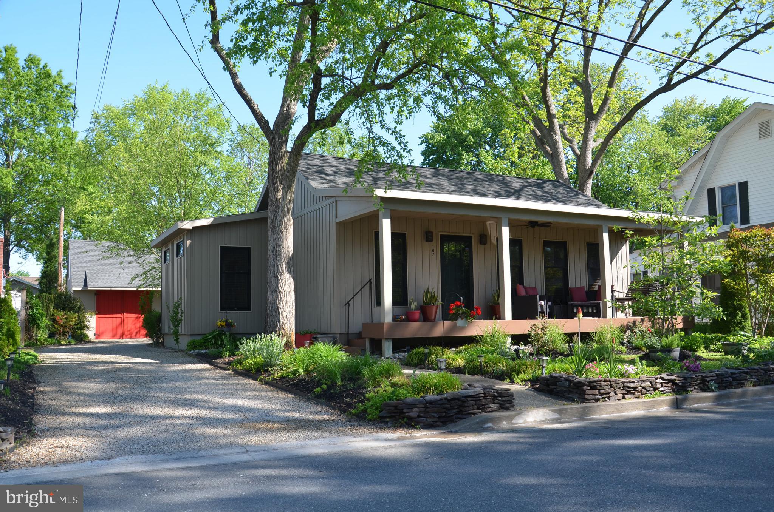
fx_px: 676
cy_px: 256
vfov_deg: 41.5
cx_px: 387
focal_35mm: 32
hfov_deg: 59.6
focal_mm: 21
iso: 200
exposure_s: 1/200
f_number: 7.1
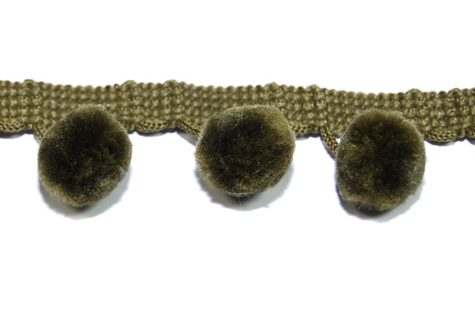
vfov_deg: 11.8
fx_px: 1542
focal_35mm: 117
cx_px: 145
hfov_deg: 17.5
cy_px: 149
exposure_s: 1/125
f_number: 5.6
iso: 200
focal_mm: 55
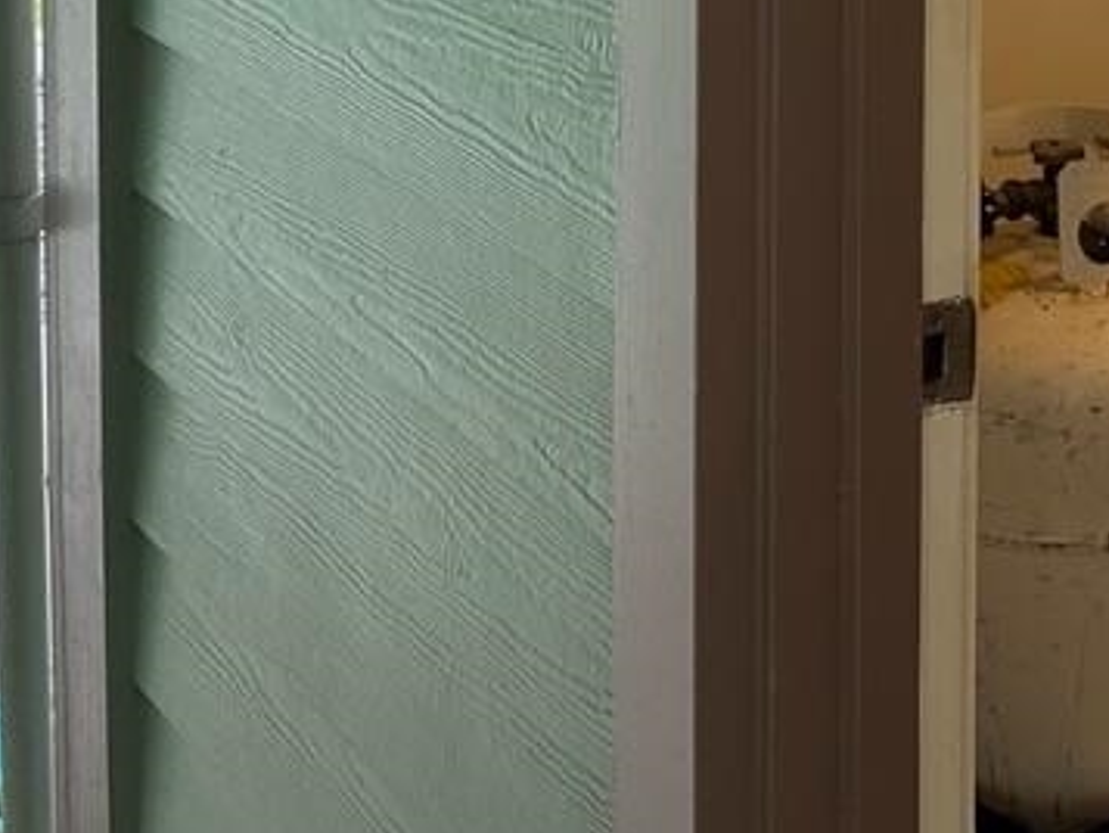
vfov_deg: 15.7
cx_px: 910
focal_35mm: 86
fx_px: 2756
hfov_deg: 22.4
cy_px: -451
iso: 125
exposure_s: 1/120
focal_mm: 6.86
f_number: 1.78
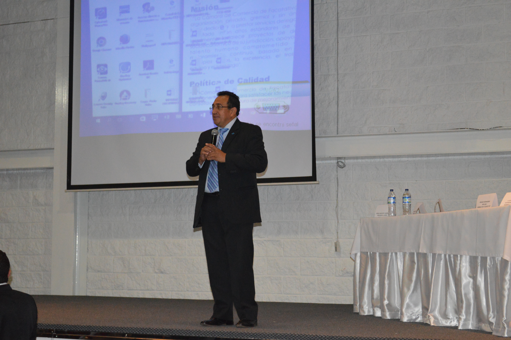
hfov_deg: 30.5
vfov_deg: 20.6
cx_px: 256
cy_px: 170
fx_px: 936
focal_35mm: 66
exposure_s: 1/60
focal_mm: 44
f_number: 5.3
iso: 2800
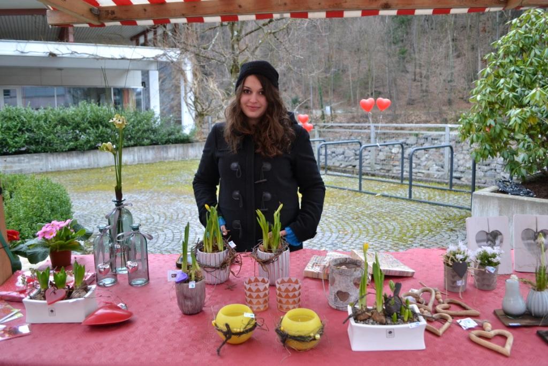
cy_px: 183
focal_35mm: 27
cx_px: 274
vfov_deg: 47.9
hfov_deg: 67.4
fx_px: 411
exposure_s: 1/60
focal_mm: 18
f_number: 4
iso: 400
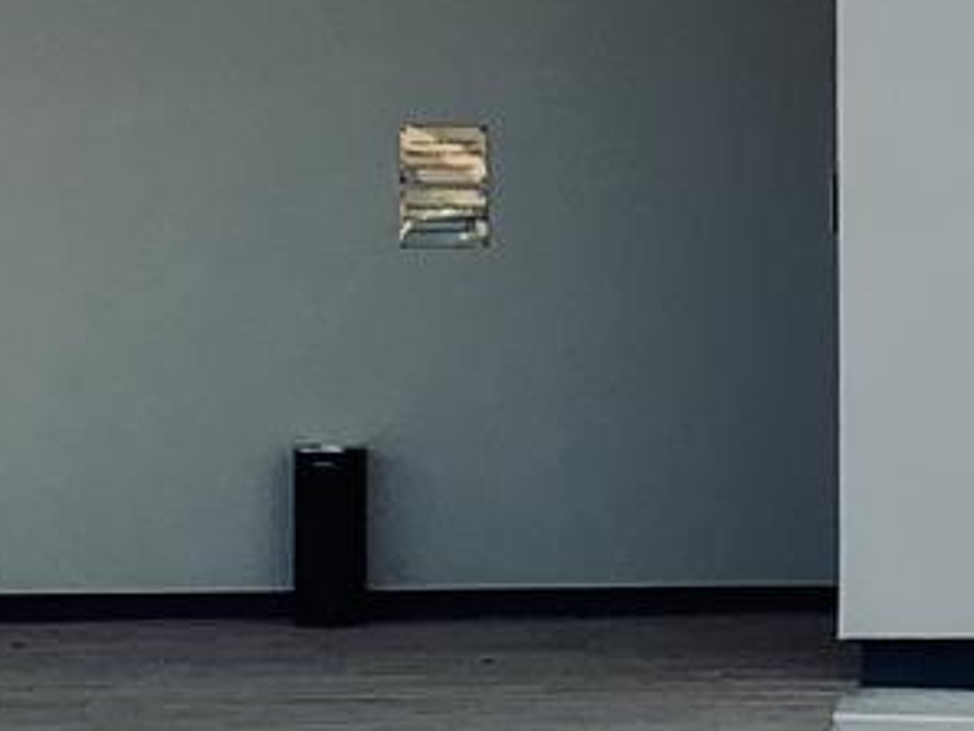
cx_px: 1187
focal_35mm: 168
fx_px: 4729
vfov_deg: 8.8
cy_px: 292
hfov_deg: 11.5
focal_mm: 4.25
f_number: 1.8
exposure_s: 1/2833
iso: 25
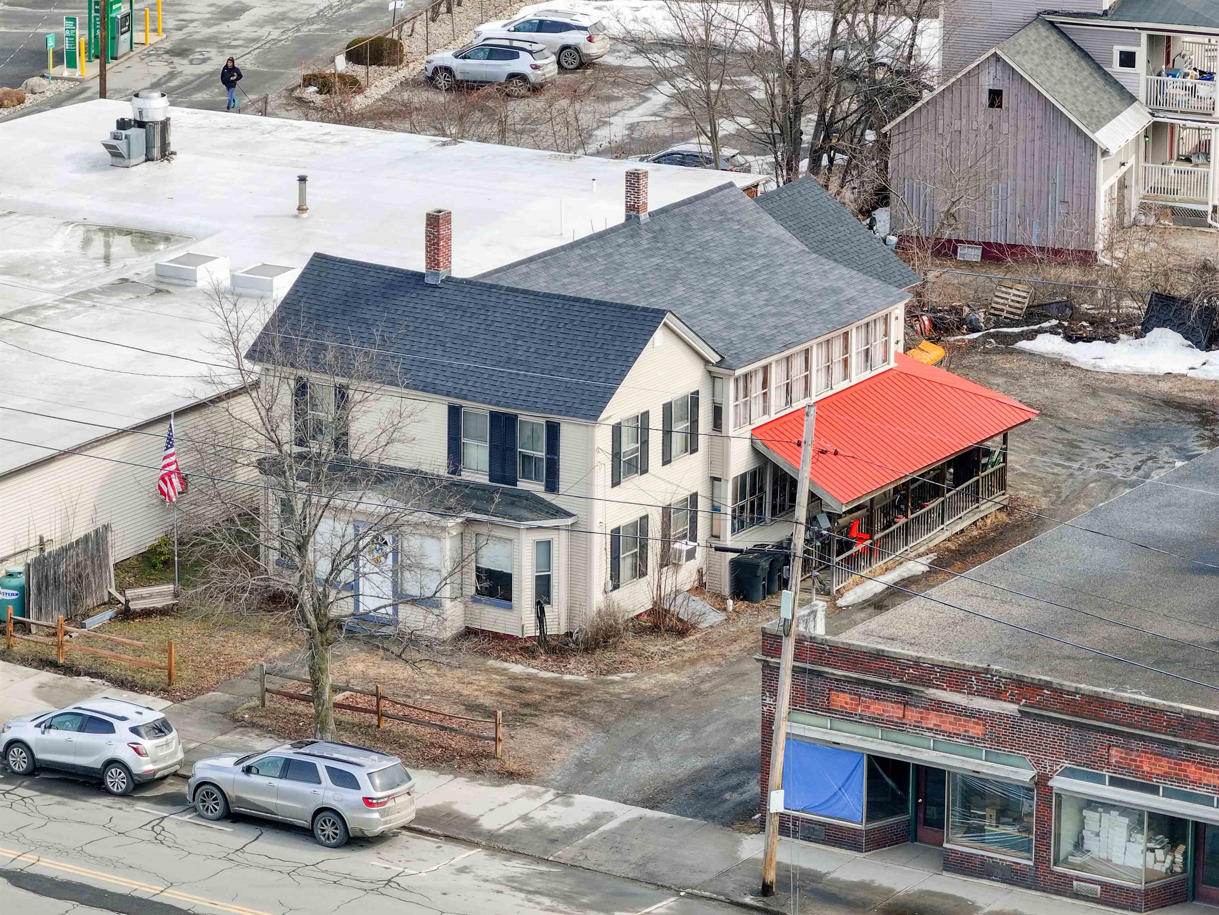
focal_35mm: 166
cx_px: 610
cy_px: 458
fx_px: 5847
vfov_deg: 8.9
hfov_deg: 11.9
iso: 100
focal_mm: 30.71
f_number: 3.4
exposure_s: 1/160
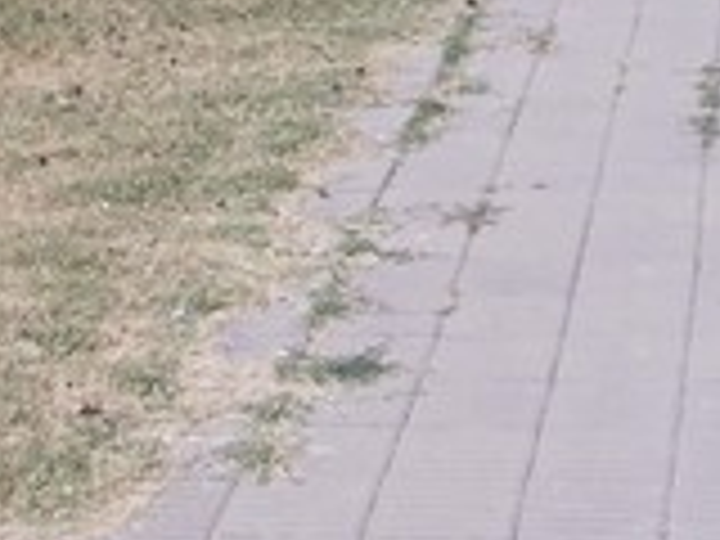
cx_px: 698
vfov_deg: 10.4
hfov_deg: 14.5
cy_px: -418
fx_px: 2787
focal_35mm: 134
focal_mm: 4
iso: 80
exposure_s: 1/500
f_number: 5.4
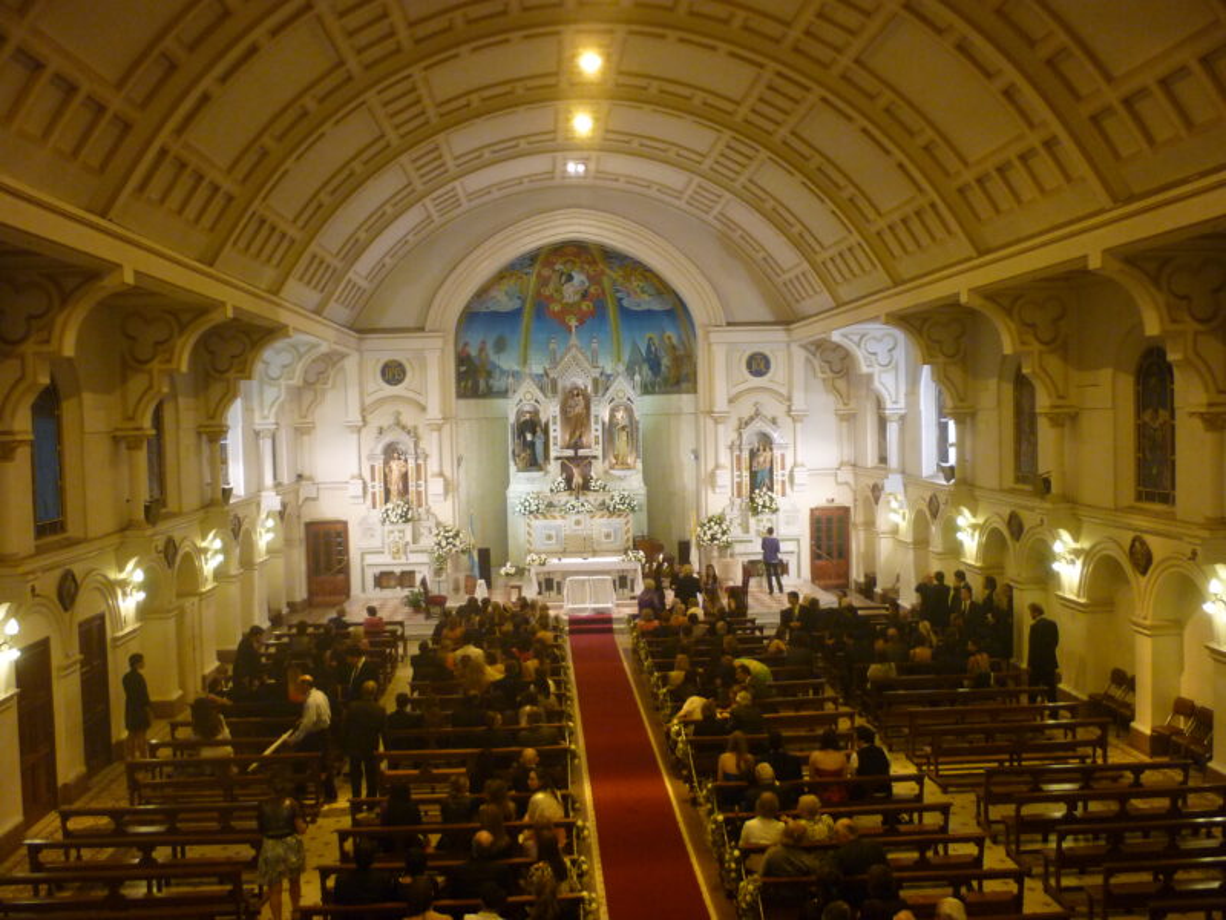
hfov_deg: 55.4
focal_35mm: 33
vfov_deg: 42.9
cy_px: 460
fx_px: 1169
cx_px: 613
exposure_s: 1/30
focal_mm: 5.5
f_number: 2.8
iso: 320
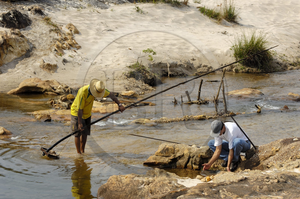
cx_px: 150
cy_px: 100
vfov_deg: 11.1
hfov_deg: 16.7
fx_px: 1024
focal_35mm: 123
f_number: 5.6
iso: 100
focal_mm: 82
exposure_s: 1/400
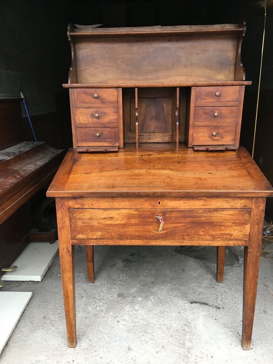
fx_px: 305
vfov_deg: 61.7
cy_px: 182
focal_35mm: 29
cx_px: 136
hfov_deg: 48.2
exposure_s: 1/33
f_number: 2.2
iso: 50
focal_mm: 4.15
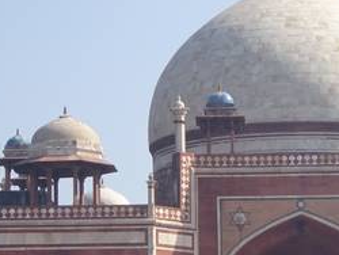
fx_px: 2255
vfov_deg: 6.5
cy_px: 232
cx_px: 342
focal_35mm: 230
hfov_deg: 8.5
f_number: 5
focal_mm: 13.69
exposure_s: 1/500
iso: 80
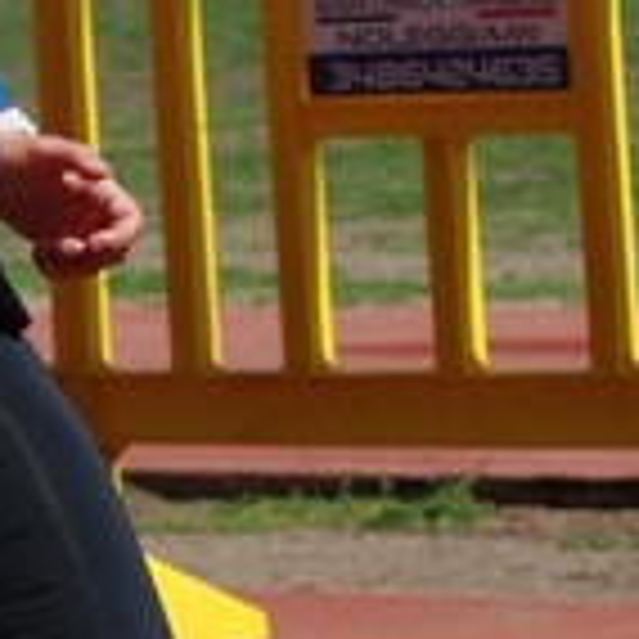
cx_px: -182
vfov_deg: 3.2
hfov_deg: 3.2
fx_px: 11299
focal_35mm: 541
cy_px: 90
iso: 1000
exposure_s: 1/2000
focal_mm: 100
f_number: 9
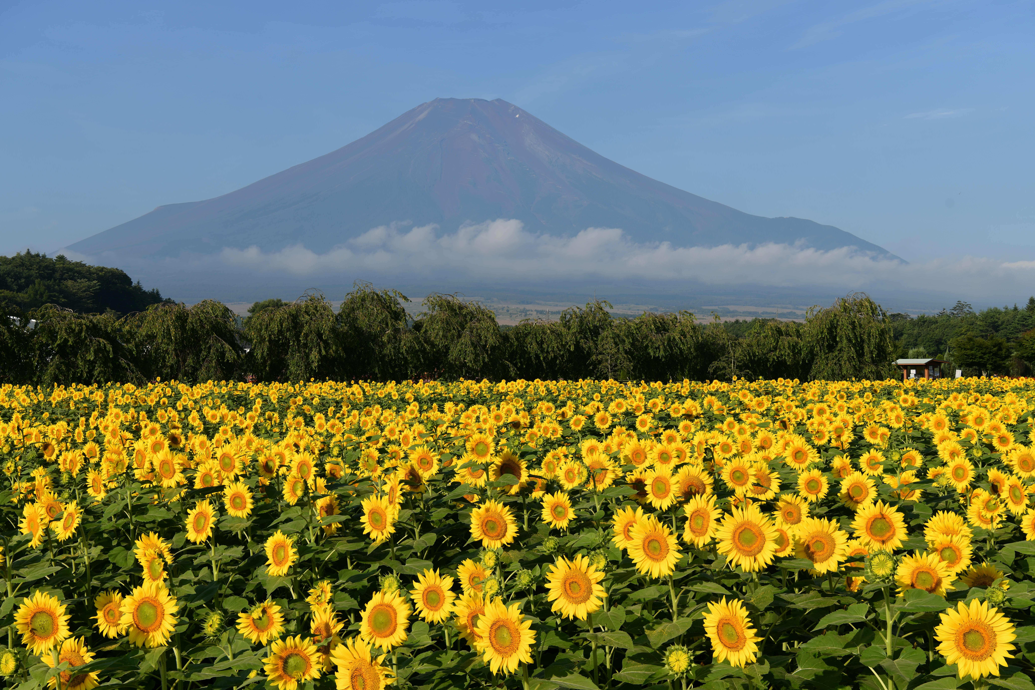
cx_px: 518
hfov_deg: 41.1
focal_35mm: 48
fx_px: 1380
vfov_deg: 28.1
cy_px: 345
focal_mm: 48
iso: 64
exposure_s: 1/320
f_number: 8
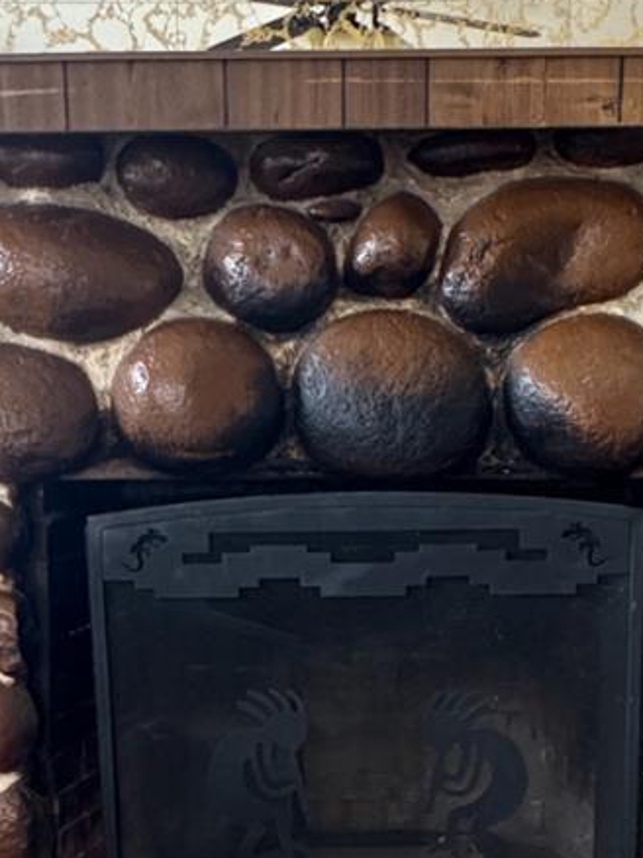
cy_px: 611
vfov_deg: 38.9
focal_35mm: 48
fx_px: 1190
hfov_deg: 30.2
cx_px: 315
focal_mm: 2.22
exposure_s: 1/60
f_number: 2.2
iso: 800
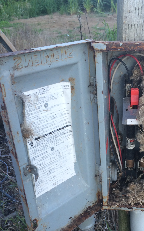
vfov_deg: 44.6
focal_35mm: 44
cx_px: 121
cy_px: 153
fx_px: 276
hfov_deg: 28.4
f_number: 2.2
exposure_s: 1/131
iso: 32
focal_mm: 4.15
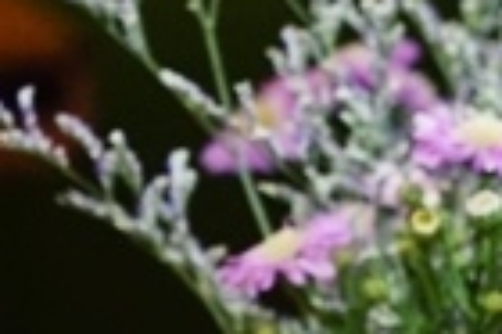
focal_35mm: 229
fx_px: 3190
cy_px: 465
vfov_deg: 5.9
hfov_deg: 8.4
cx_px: 1090
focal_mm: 40
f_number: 4
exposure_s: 1/60
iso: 3200
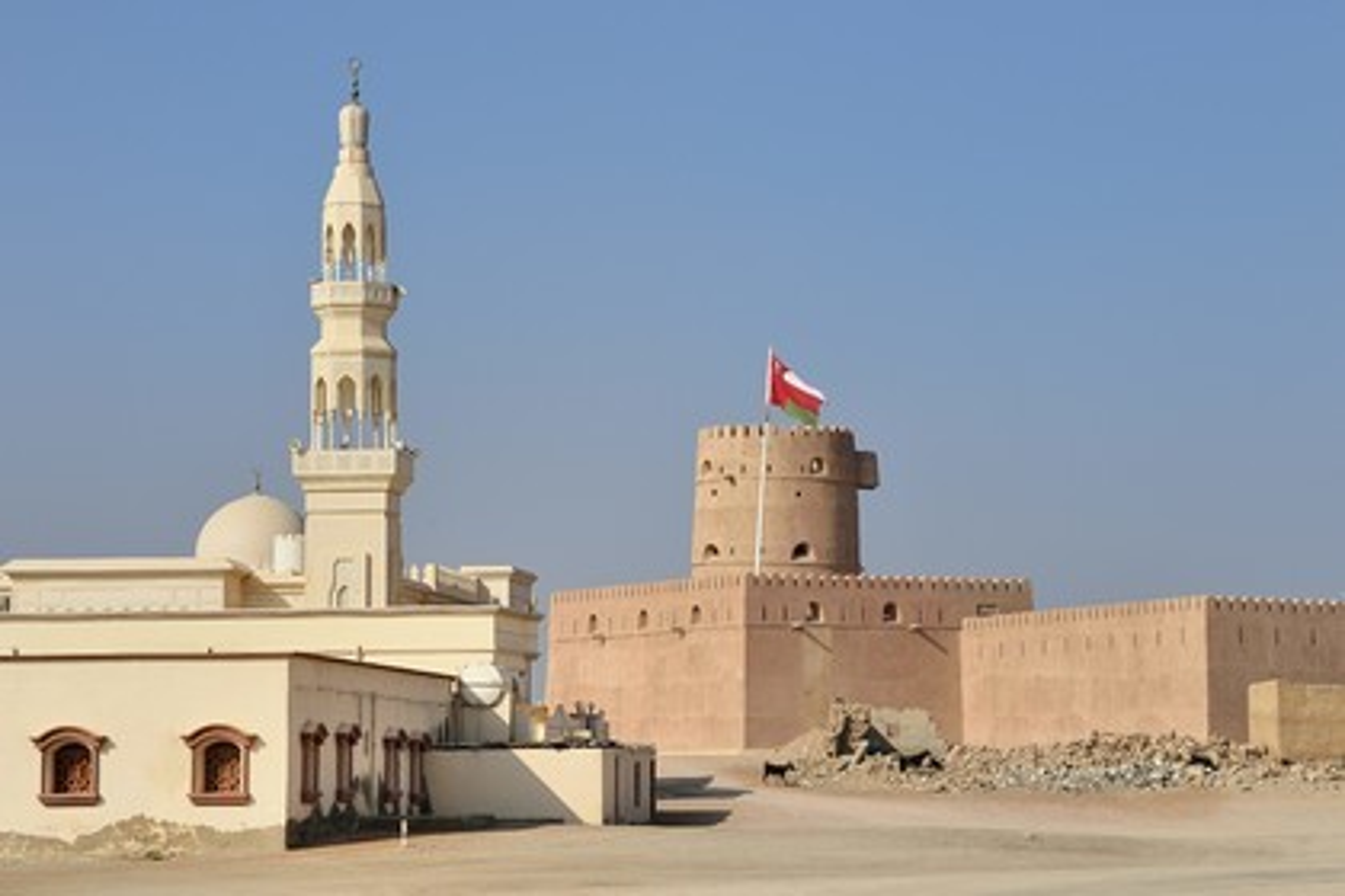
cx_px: 672
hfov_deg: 18.3
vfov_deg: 12.2
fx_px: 4184
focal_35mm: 112
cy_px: 448
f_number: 11
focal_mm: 112
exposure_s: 1/800
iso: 400
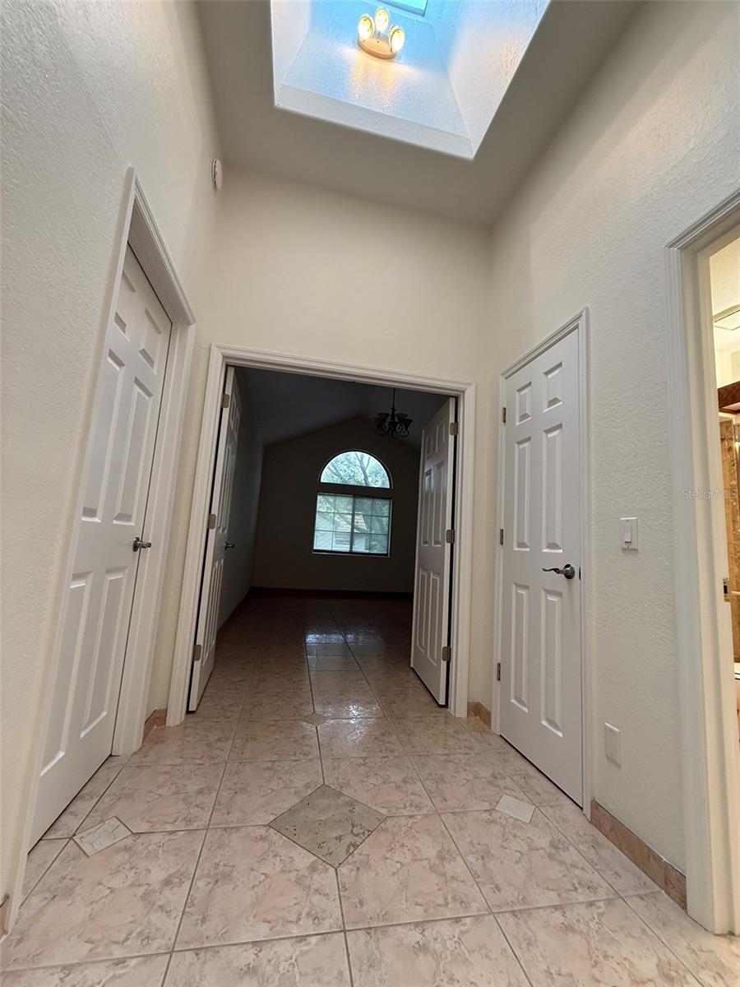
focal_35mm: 14
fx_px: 399
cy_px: 494
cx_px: 370
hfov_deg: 85.7
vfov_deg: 102.1
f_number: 2.2
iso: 320
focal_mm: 2.22
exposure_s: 1/120
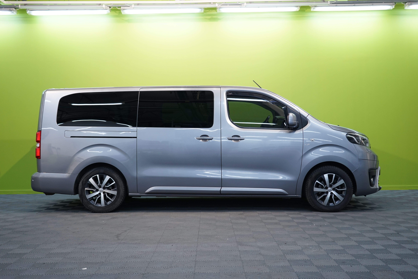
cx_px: 209
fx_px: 499
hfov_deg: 45.4
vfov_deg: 31.2
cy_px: 140
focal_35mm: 43
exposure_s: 1/30
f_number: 4.5
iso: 640
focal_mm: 43
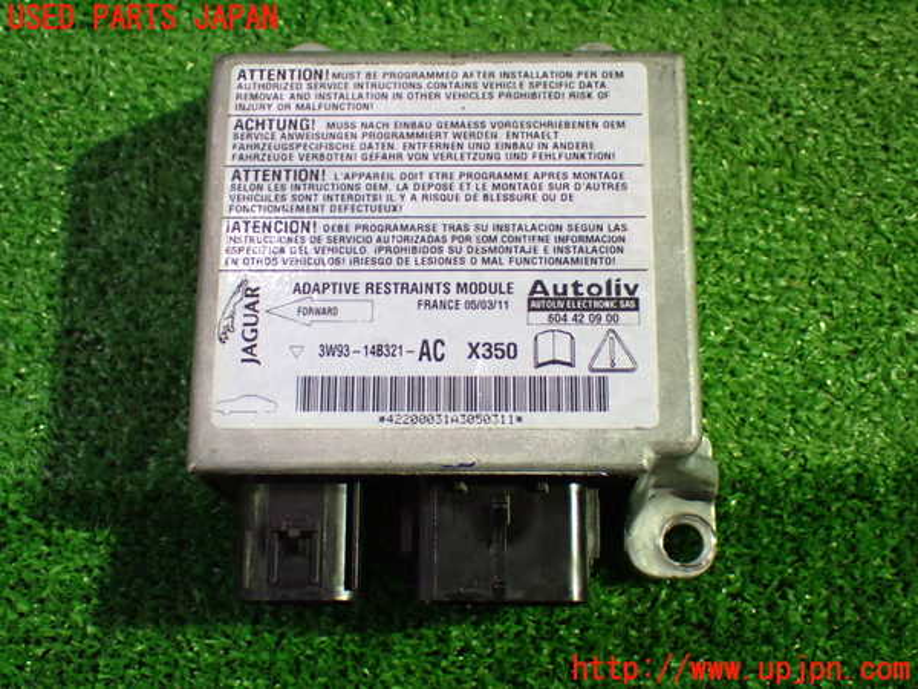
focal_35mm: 44
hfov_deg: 42.9
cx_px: 459
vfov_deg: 32.9
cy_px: 344
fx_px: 1167
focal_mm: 7.84
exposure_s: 1/40
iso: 1000
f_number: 2.9
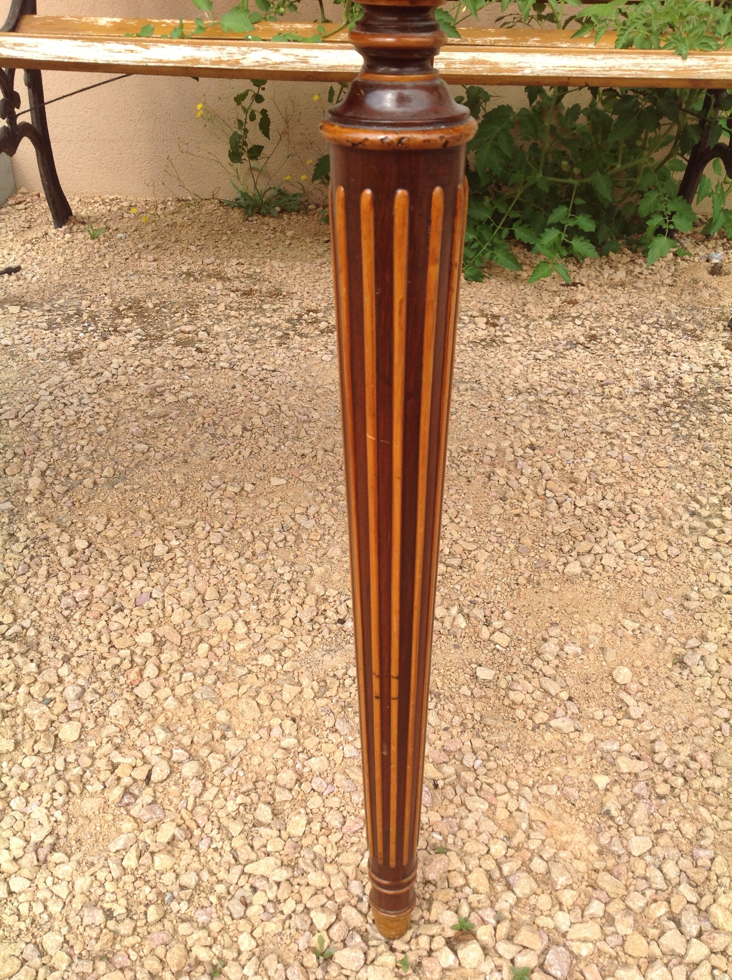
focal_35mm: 35
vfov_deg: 52.7
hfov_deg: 40.6
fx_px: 989
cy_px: 490
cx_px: 366
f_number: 2.4
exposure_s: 1/737
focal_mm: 4.28
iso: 50
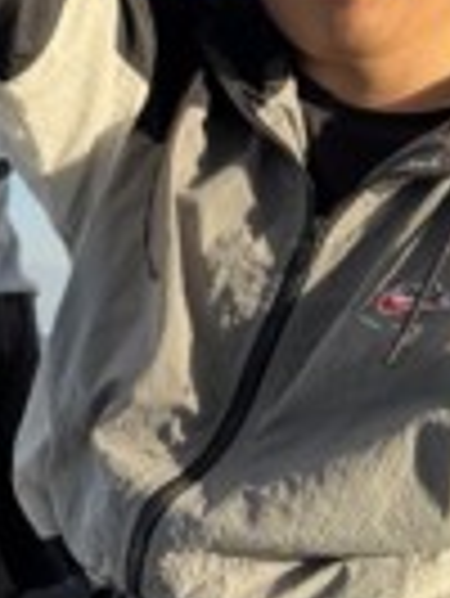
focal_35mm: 81
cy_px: 229
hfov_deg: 17.9
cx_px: 32
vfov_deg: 24.0
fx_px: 1402
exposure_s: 1/1923
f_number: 1.78
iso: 80
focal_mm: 6.76
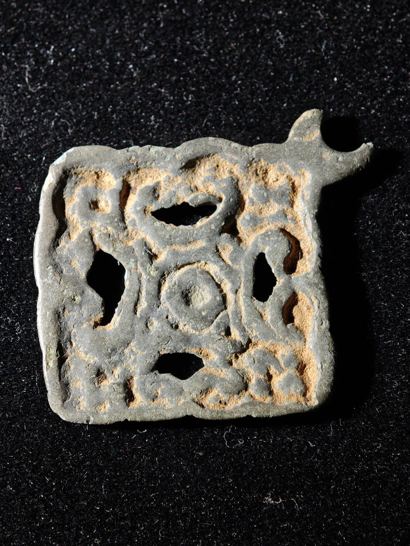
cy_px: 273
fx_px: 1279
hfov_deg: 18.2
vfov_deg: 24.1
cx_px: 205
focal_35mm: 81
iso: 320
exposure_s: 1/100
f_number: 2
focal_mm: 9
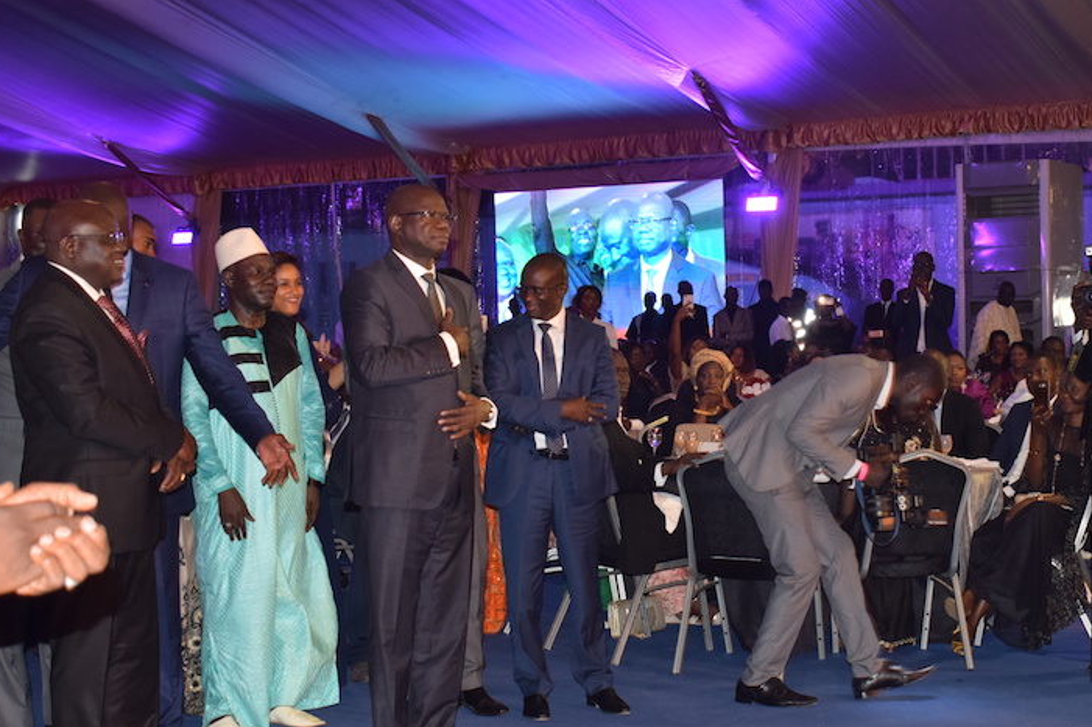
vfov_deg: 23.7
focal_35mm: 57
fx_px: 1728
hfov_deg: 34.8
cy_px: 468
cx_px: 704
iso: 400
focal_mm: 26
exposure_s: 1/80
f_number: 5.6
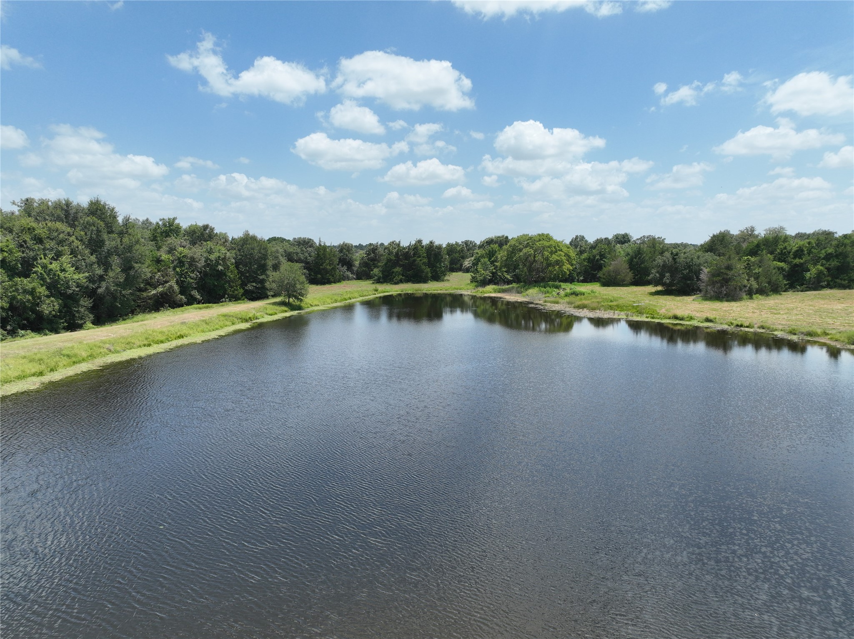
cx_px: 427
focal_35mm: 24
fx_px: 592
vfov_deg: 56.8
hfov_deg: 71.6
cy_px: 320
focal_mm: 12.29
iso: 150
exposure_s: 1/2000
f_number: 2.8
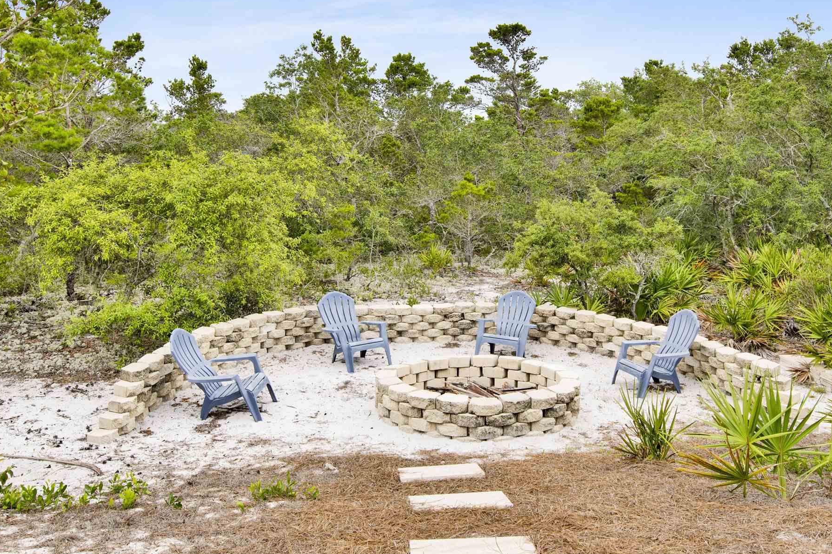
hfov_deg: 60.0
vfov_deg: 41.9
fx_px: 716
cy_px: 196
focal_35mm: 31
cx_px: 480
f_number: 11
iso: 200
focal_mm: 18
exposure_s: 1/125
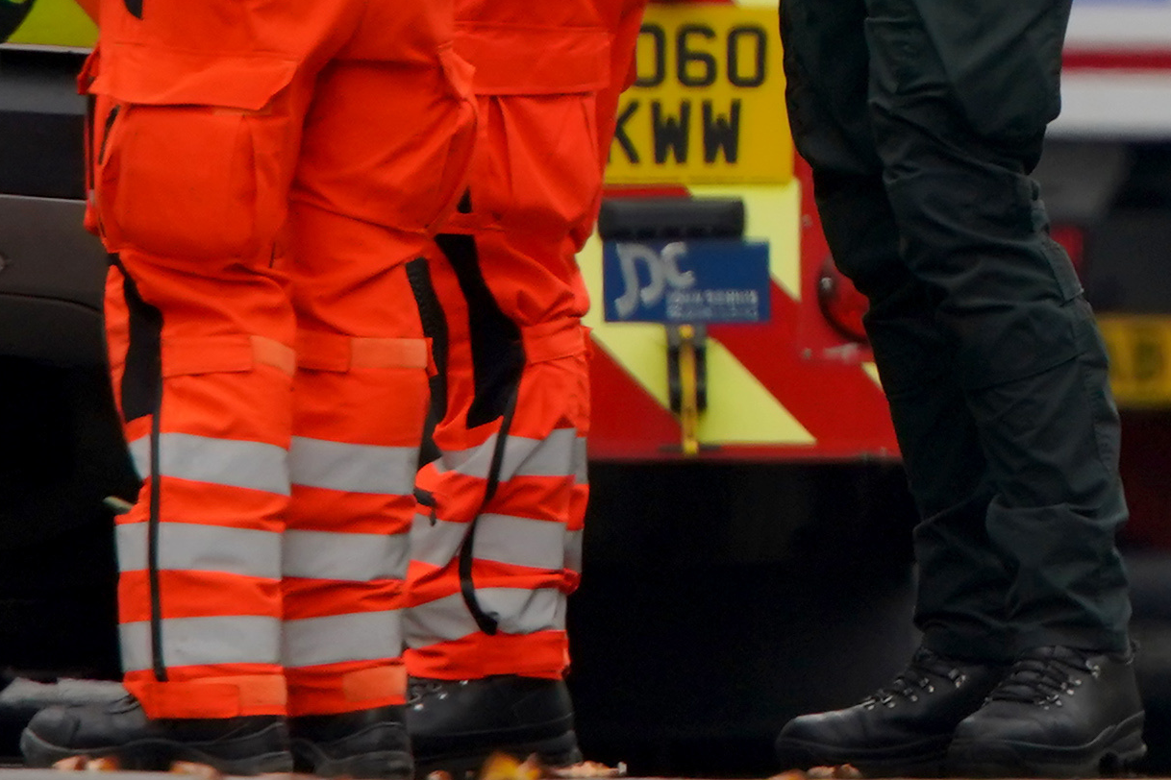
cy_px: -375
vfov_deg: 0.4
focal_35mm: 3447
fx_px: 112114
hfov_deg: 0.6
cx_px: 1901
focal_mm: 700
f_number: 5.6
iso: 800
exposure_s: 1/1250
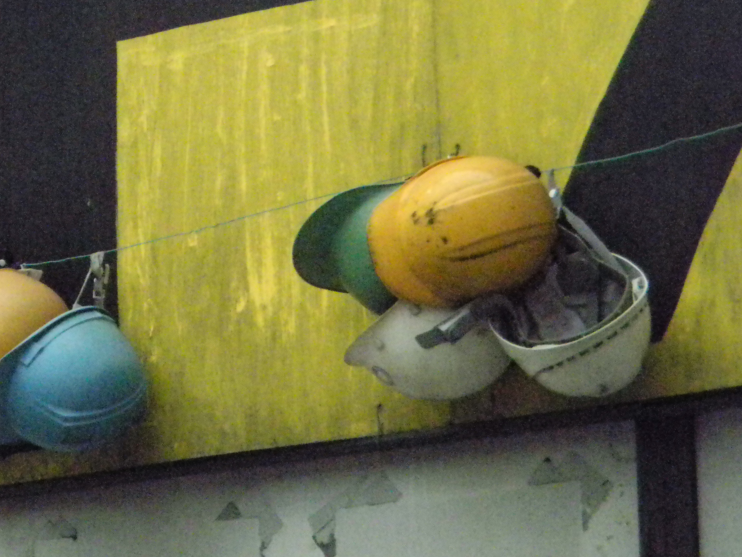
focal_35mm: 234
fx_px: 5016
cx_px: 137
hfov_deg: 8.4
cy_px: 134
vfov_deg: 6.3
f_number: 11.6
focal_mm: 25
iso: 1600
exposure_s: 1/302
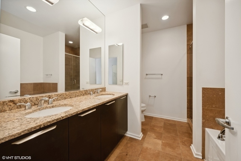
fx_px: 94
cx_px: 120
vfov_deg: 81.1
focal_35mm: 14
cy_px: 80
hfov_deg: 104.3
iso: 100
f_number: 10
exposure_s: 1/4
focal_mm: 14
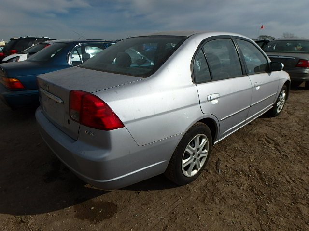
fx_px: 187
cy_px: 116
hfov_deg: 79.0
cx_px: 154
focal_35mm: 21
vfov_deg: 63.4
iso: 125
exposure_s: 1/1250
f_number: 6
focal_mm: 3.7
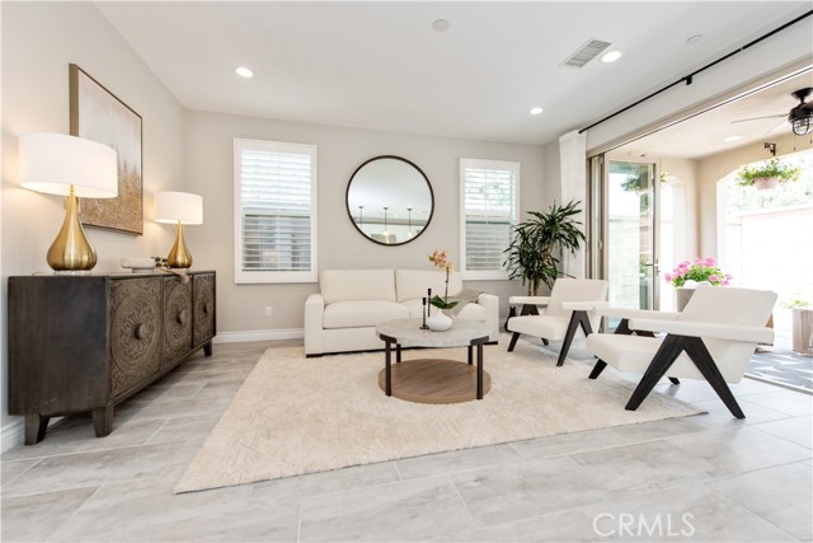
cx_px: 406
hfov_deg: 104.2
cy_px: 272
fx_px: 316
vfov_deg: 81.2
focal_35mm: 14
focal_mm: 14
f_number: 5.6
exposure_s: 1/125
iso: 360
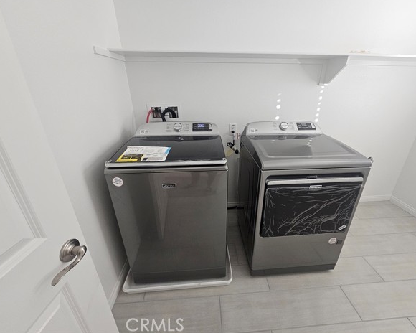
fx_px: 172
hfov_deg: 100.6
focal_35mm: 14
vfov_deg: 88.0
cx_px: 219
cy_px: 163
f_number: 2.2
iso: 200
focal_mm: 2.2
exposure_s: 1/60
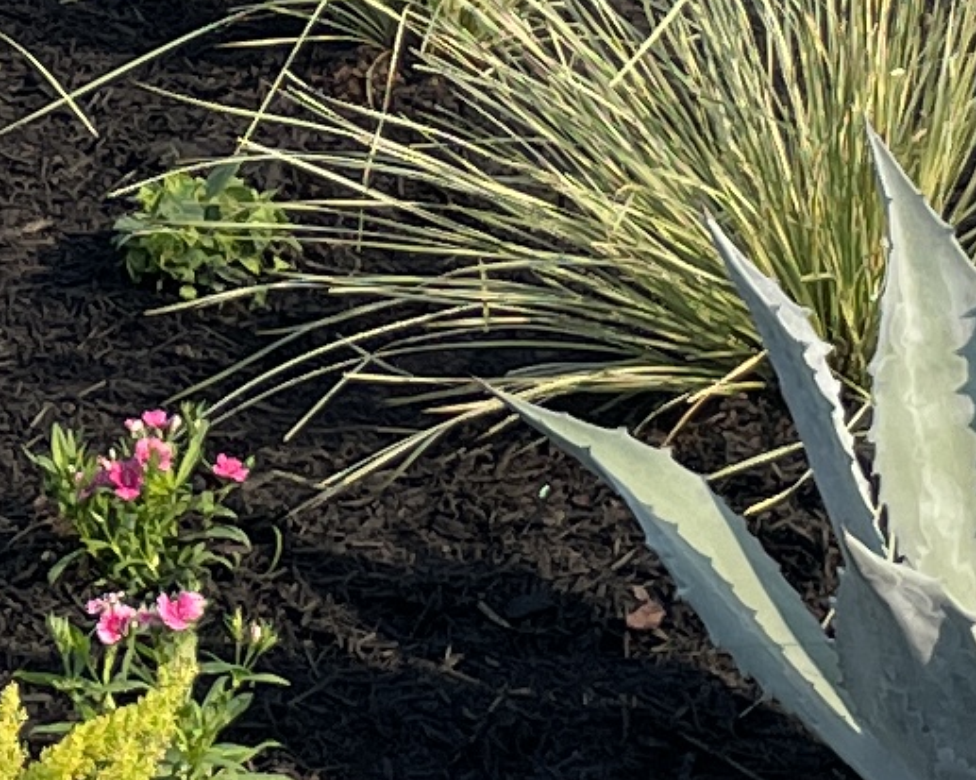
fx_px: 5716
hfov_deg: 9.7
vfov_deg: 7.7
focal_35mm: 198
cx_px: -45
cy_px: -93
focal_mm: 4.2
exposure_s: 1/947
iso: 32
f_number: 1.6
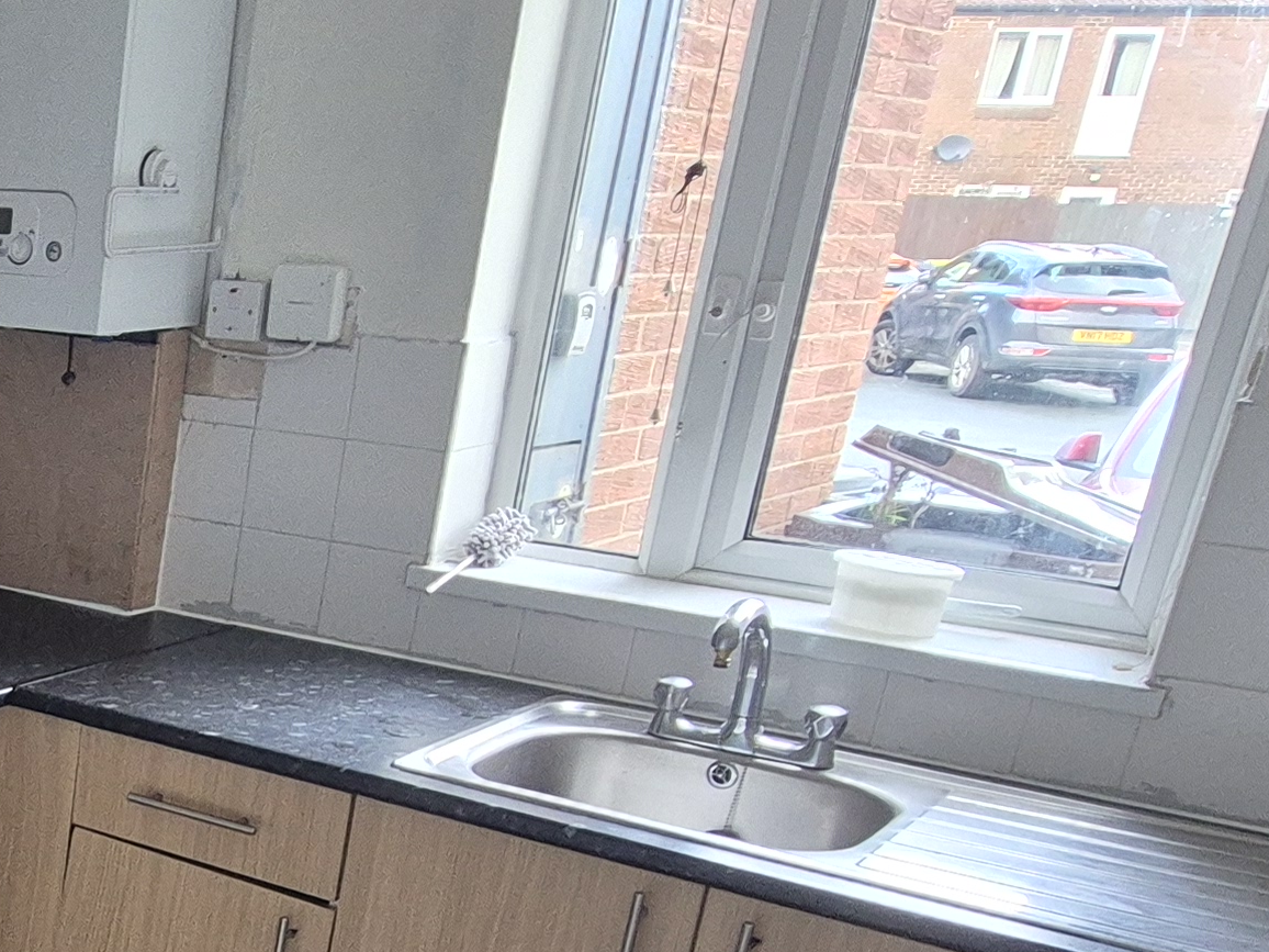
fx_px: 1650
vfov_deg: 30.8
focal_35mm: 45
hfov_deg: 32.8
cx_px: -333
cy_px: 854
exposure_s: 1/50
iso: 800
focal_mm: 2.2
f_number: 2.2
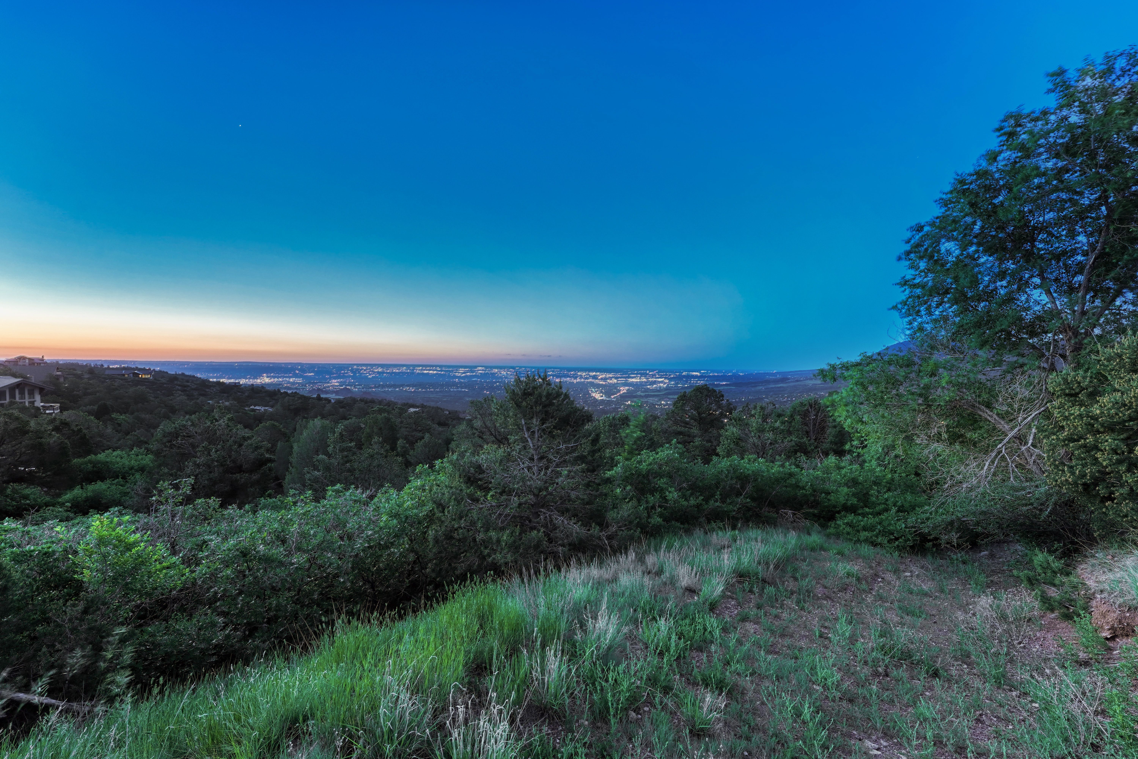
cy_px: 380
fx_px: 443
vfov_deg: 81.2
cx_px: 569
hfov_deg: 104.3
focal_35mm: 14
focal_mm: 14
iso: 400
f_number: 8
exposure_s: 1/20
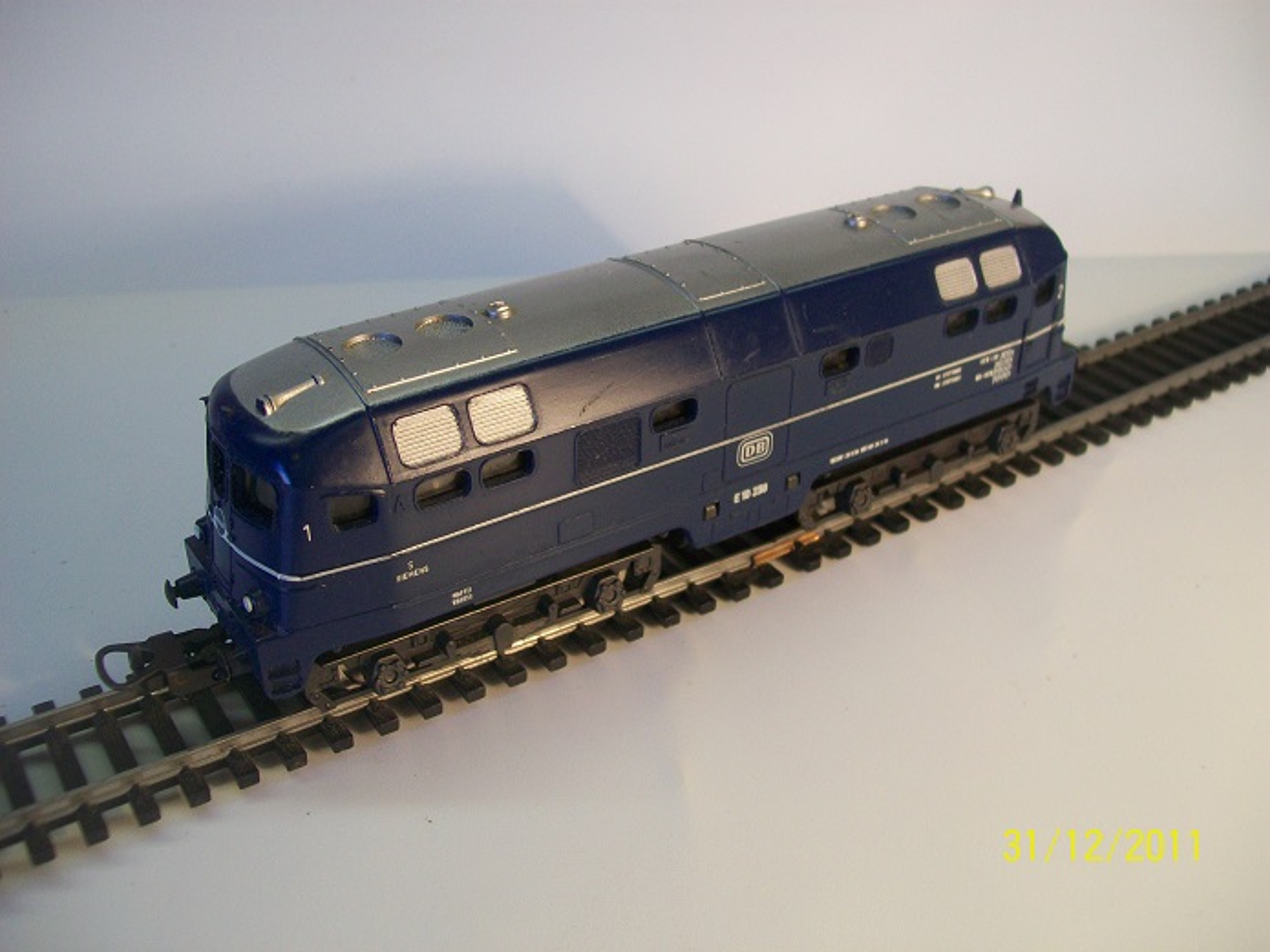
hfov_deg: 51.4
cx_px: 635
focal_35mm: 36
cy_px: 476
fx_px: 1321
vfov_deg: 39.6
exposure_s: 1/100
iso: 64
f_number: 2.7
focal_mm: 6
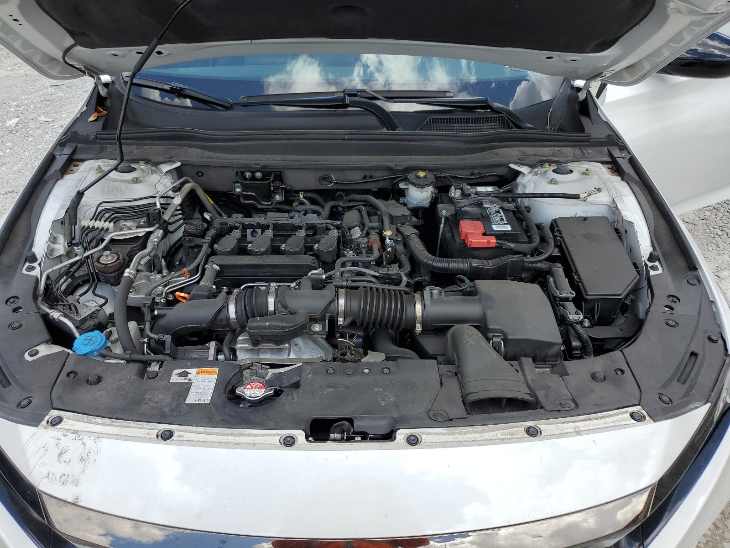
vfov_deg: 53.1
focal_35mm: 26
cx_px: 365
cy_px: 274
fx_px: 548
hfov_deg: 67.3
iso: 50
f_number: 1.5
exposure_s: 1/1667
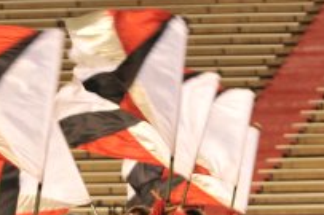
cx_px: 94
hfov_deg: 5.0
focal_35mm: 413
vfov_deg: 3.3
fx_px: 3714
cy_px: 337
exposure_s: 1/80
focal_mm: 70
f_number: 2.8
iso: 200
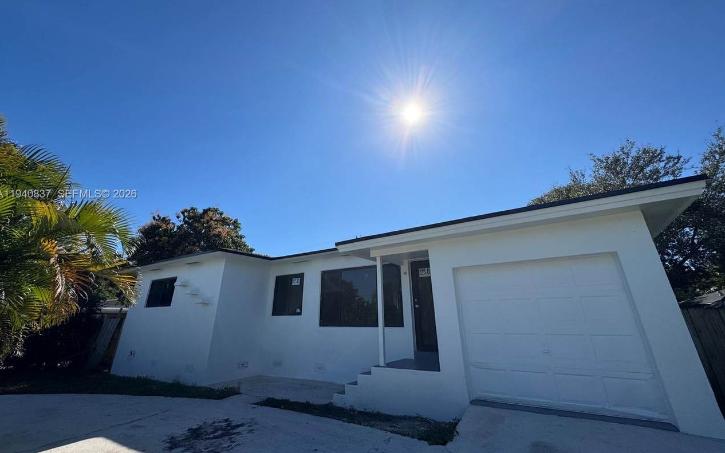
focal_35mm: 15
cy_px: 195
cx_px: 361
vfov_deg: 74.4
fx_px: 296
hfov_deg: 101.5
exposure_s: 1/3906
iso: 50
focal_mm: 2.22
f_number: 2.2
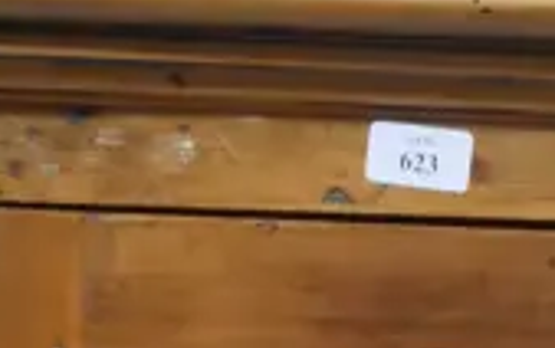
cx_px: 442
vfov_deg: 4.5
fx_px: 4088
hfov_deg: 7.8
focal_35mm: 270
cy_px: 1438
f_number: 5
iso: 1600
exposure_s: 1/60
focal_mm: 21
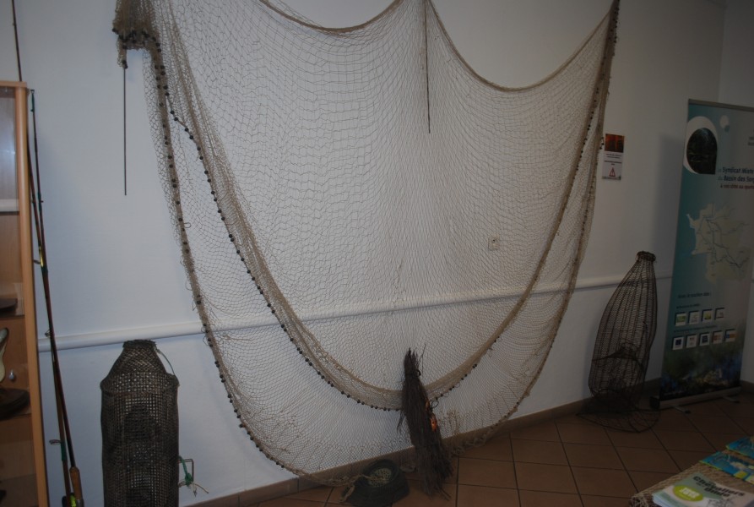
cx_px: 377
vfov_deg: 48.2
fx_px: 567
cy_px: 254
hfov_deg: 67.3
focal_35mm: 27
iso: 200
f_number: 3.5
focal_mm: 18
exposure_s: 1/60
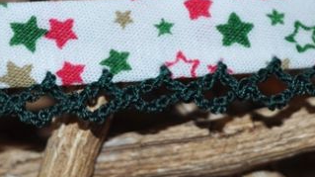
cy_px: 84
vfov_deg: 6.4
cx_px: 110
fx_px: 1578
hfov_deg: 11.4
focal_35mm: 189
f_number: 5.3
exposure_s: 1/60
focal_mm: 48
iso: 200
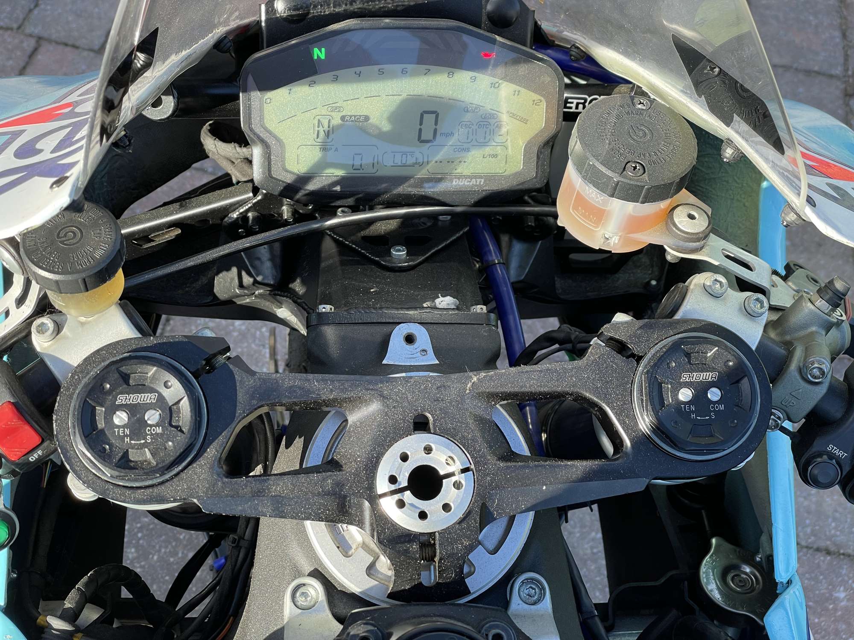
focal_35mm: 52
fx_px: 1283
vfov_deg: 28.0
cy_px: 320
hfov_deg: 36.8
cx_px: 427
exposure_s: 1/220
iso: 25
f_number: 2
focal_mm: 6
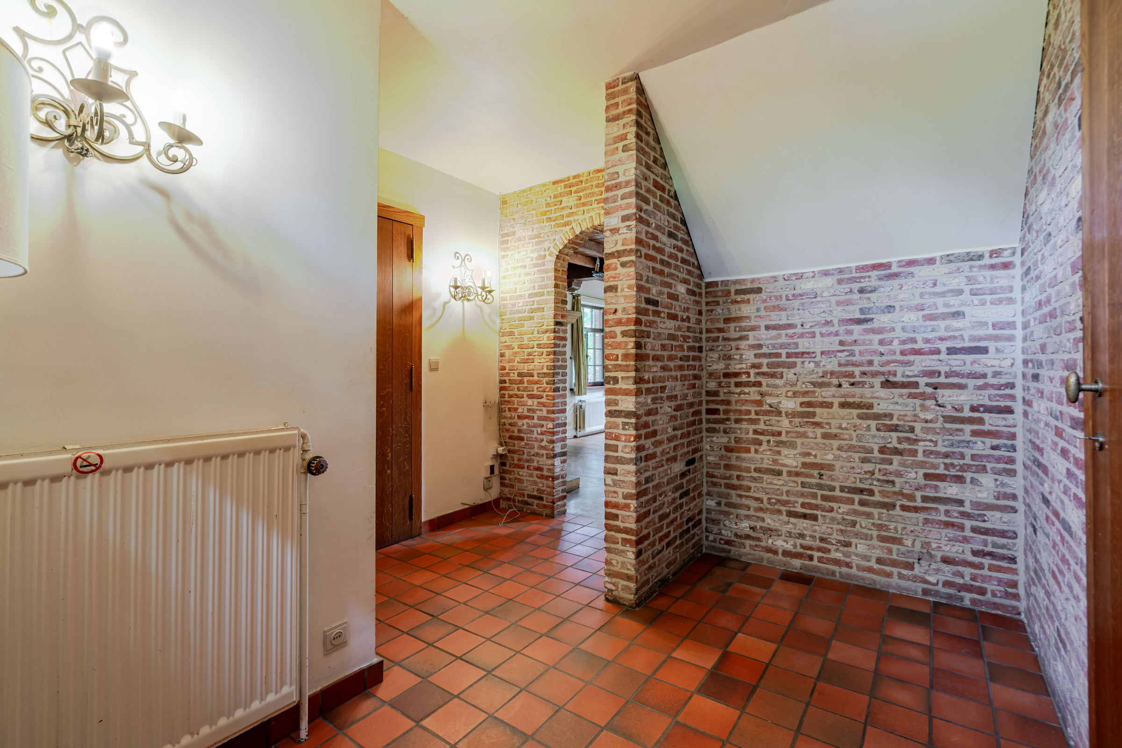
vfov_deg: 73.7
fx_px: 499
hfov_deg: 96.7
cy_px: 374
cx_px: 561
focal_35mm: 16
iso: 250
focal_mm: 16
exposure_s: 1/6
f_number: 11
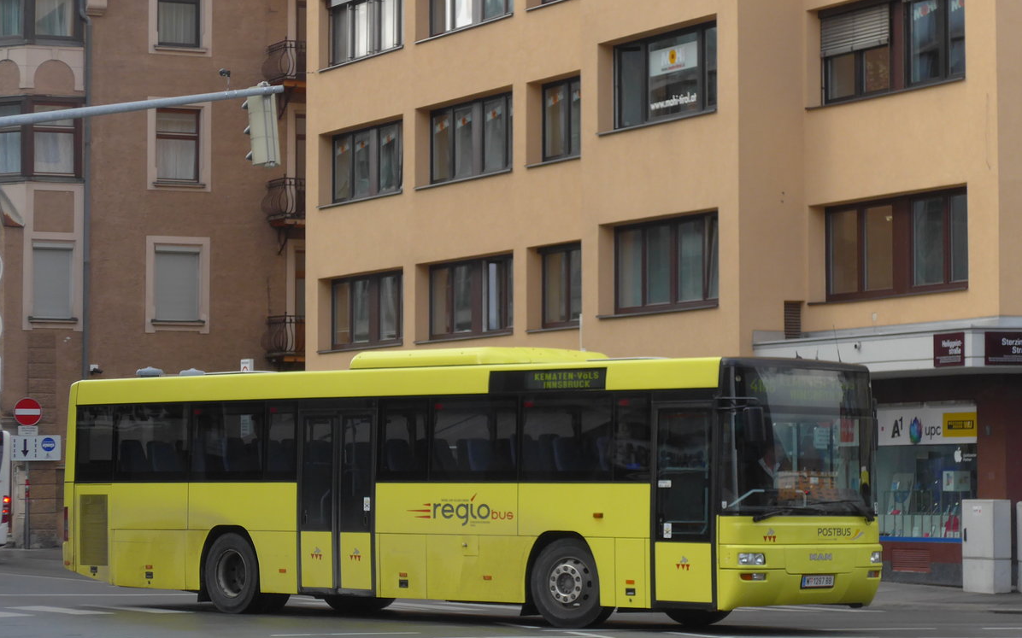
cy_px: 334
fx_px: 3258
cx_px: 510
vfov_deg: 11.2
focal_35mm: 117
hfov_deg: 17.8
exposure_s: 1/320
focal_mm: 21.6
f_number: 4.9
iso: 200
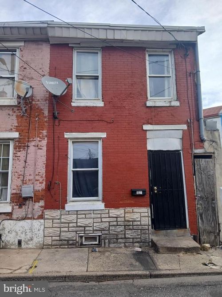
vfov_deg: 67.3
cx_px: 111
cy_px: 148
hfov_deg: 53.0
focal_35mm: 26
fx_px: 222
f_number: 1.8
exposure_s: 1/195
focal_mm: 3.98
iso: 20
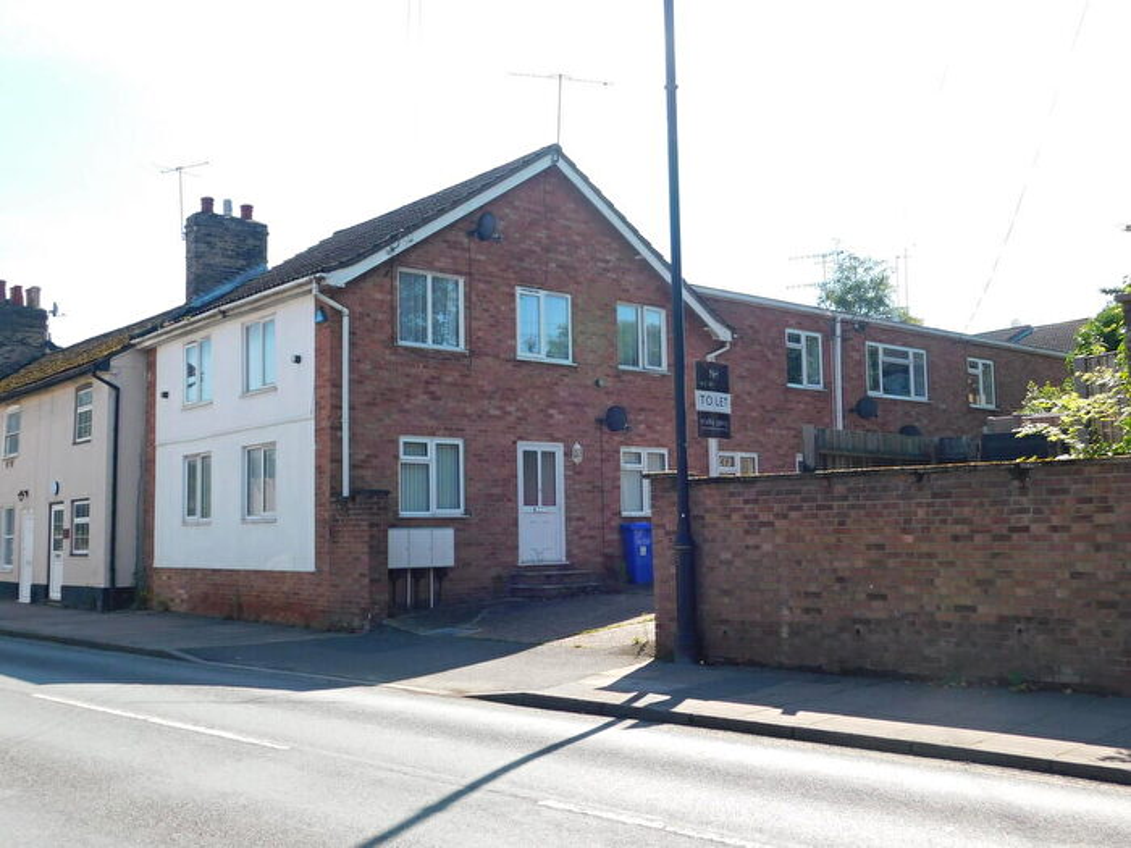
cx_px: 566
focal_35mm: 36
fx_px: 1176
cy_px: 424
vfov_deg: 39.7
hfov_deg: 51.4
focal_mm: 6.3
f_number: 3.5
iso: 125
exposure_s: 1/640
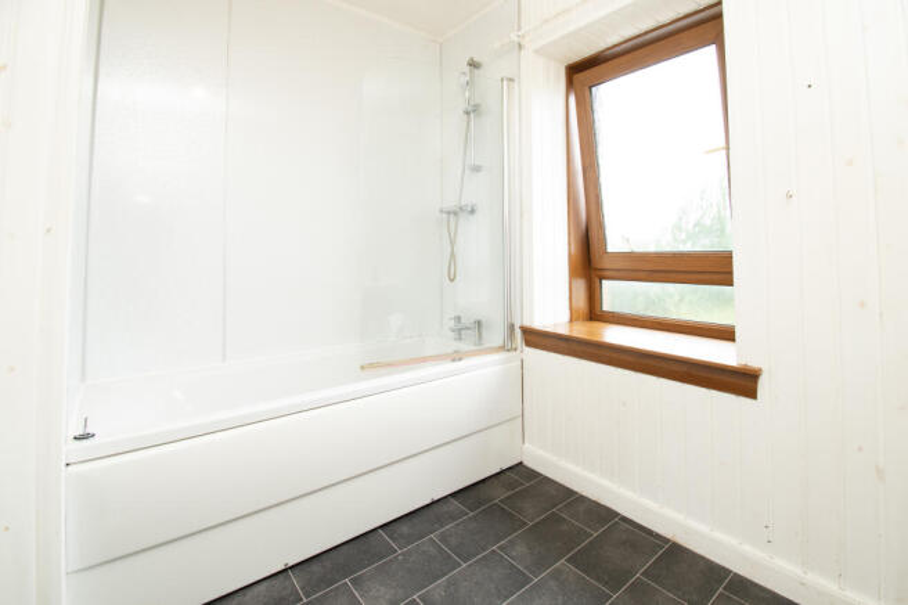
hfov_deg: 100.4
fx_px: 378
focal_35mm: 15
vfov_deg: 77.3
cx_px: 454
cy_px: 302
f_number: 8
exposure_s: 1/13
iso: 320
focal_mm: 10
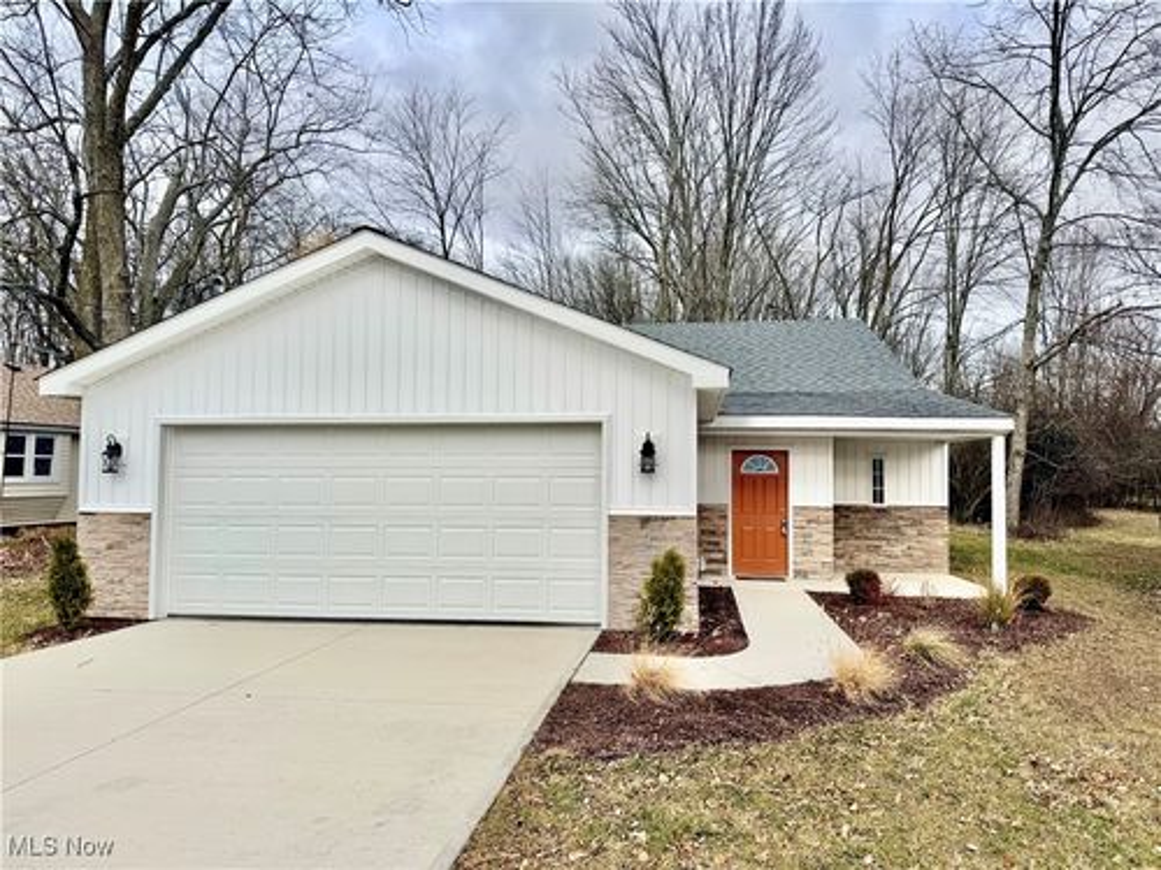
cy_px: 435
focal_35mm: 24
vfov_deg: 56.8
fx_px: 805
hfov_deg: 71.6
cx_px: 580
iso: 80
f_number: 1.78
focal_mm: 6.76
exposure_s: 1/5319
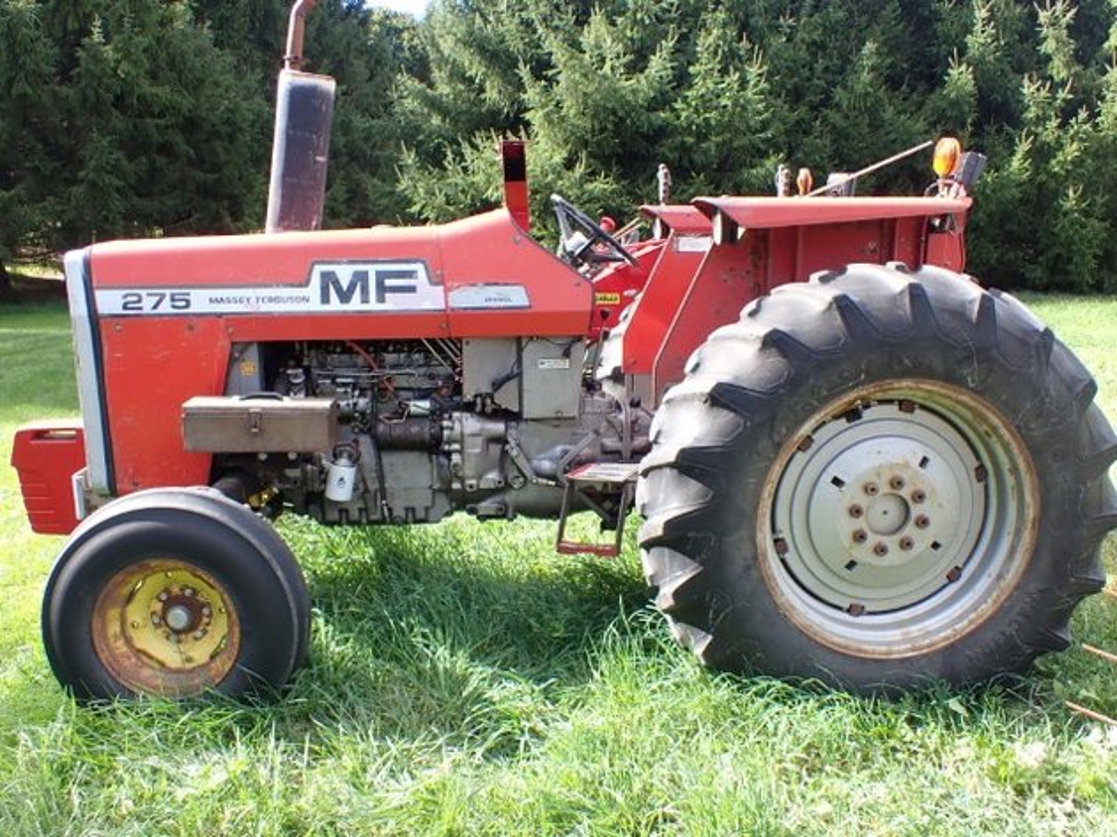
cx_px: 558
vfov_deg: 46.8
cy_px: 418
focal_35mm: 30
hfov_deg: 60.0
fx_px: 968
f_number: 3.2
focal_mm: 5.4
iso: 100
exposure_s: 1/160
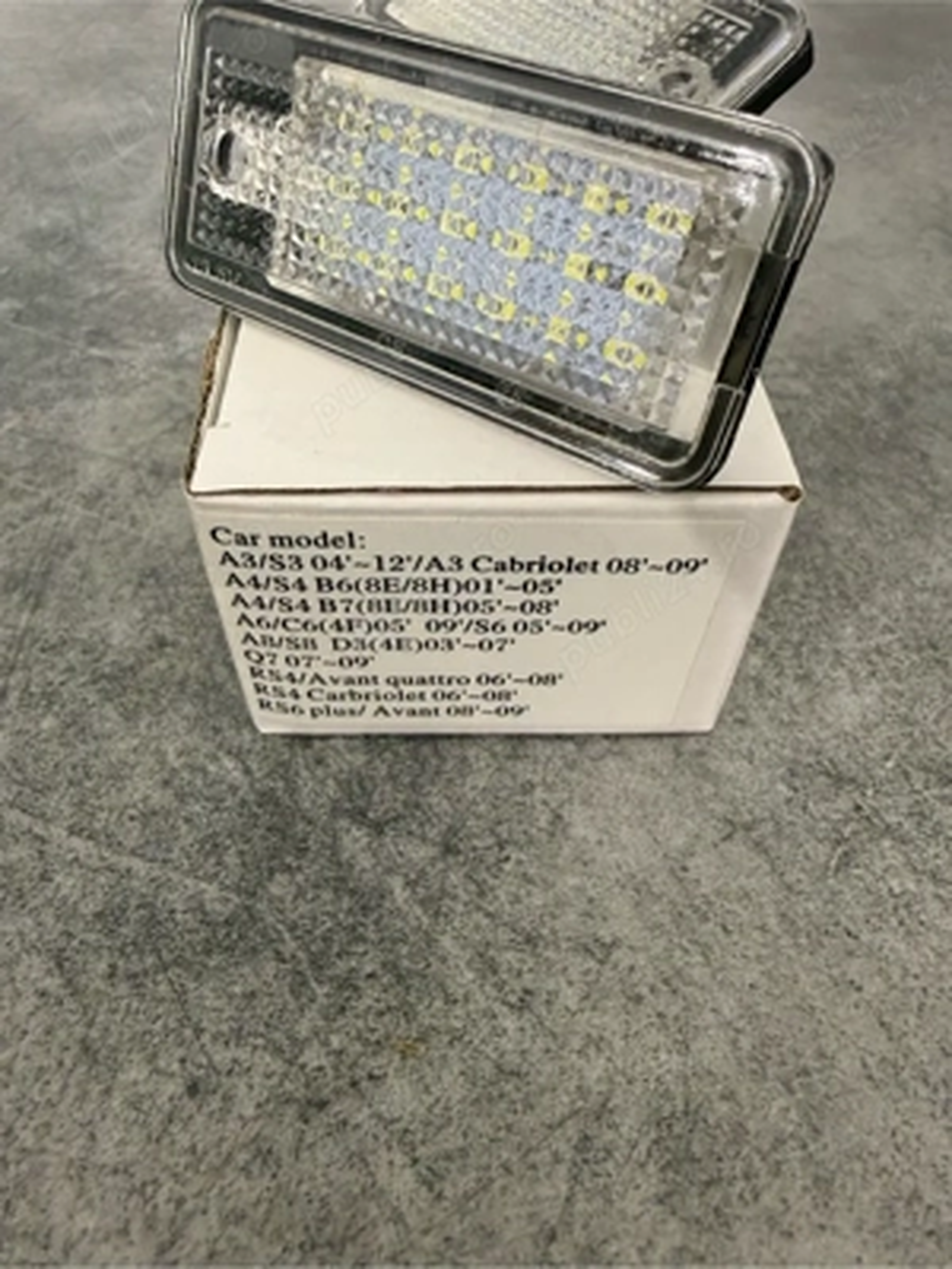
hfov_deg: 56.8
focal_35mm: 24
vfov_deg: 71.6
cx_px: 476
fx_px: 880
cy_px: 634
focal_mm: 2.22
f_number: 2.2
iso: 320
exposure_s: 1/50
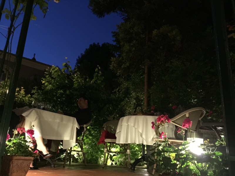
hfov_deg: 61.7
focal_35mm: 29
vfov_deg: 48.2
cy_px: 88
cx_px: 118
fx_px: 197
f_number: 2.2
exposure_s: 1/4
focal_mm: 4.15
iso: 320
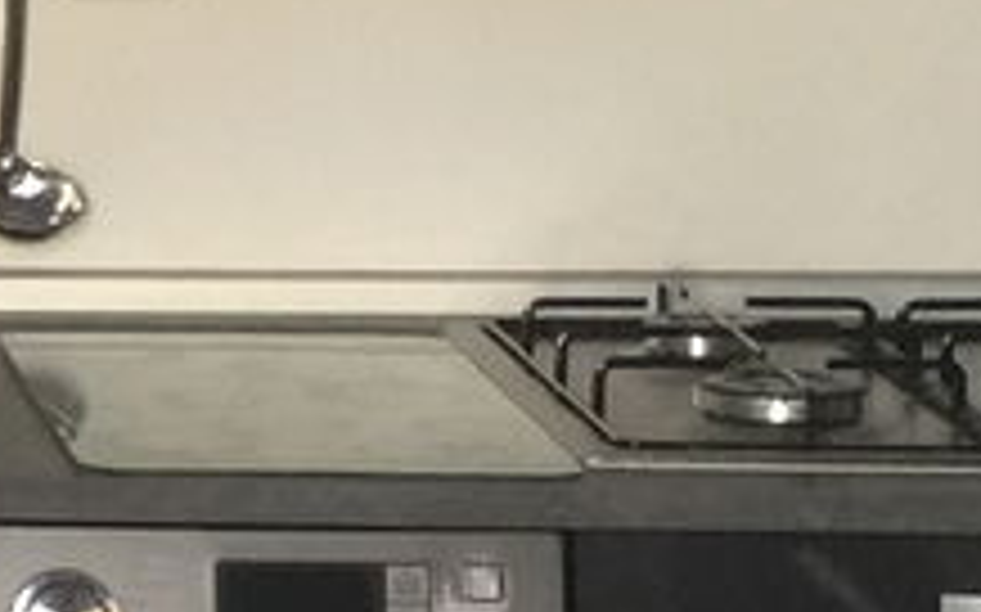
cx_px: -2084
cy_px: 189
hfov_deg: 7.9
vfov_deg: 5.8
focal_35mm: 226
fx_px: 6039
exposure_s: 1/33
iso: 40
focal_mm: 4.15
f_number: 2.2
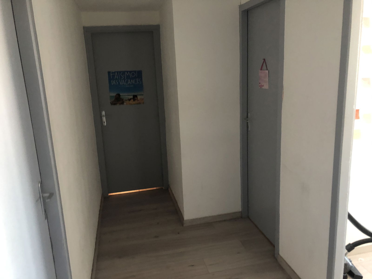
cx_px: 186
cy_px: 140
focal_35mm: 28
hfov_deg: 63.4
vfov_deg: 49.7
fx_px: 301
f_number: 1.8
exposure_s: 1/9
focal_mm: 4
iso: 100
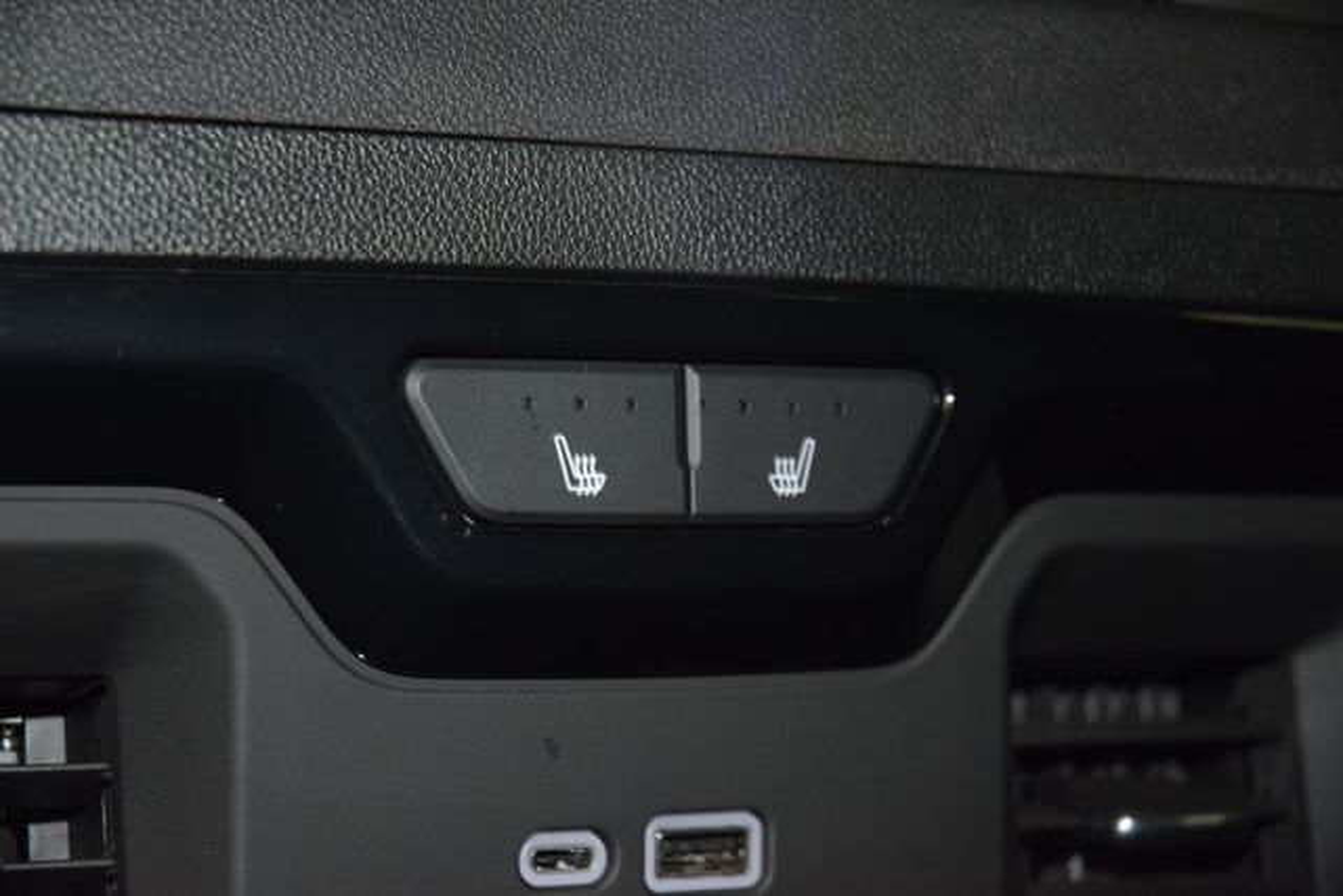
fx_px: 3918
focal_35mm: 105
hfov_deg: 19.5
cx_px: 672
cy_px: 448
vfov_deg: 13.0
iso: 1400
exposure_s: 1/25
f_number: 4.5
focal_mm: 70
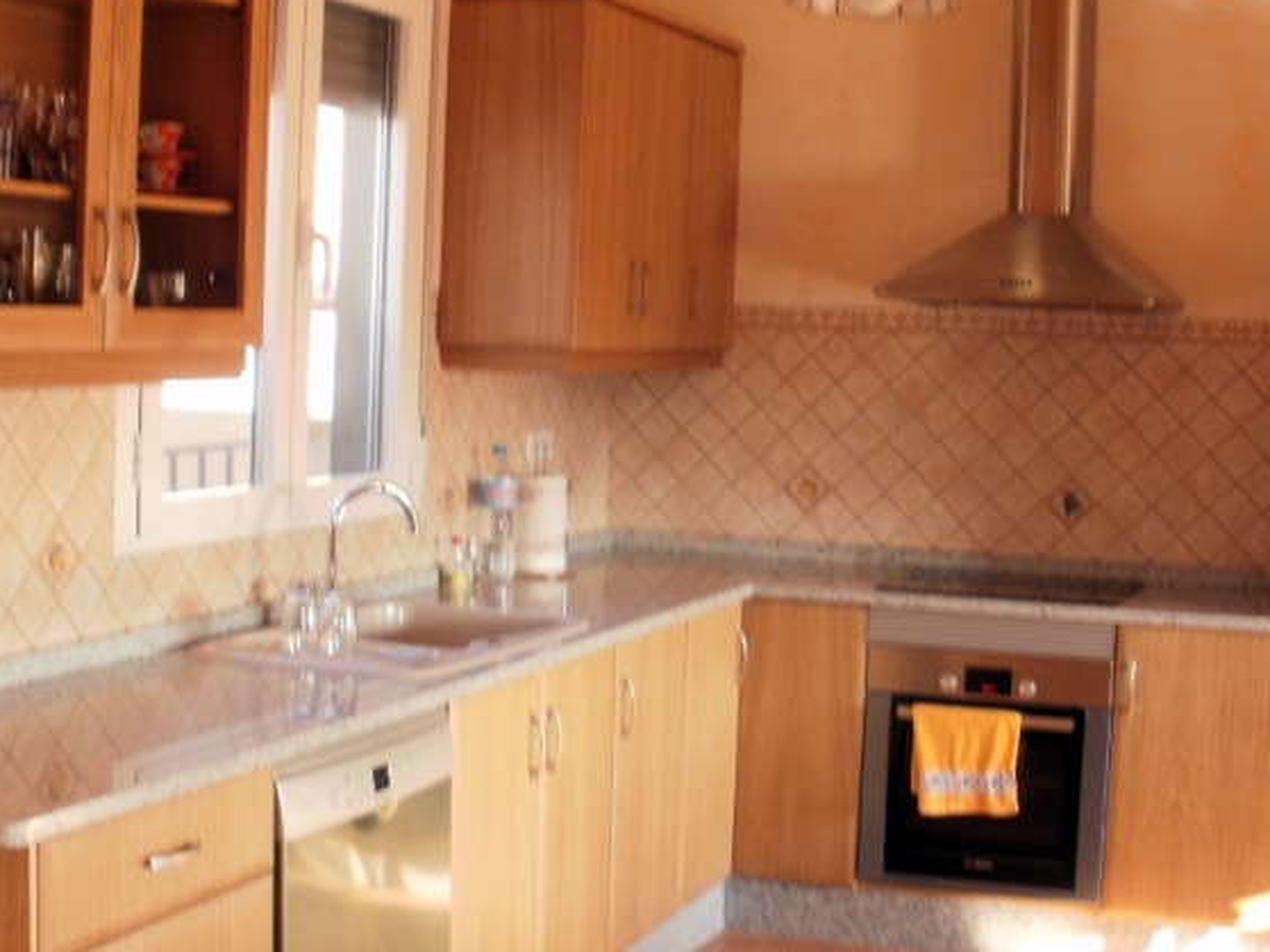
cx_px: 638
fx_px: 2127
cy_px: 501
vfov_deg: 25.2
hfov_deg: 33.2
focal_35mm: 58
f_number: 3.5
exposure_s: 1/30
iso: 125
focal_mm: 6.3
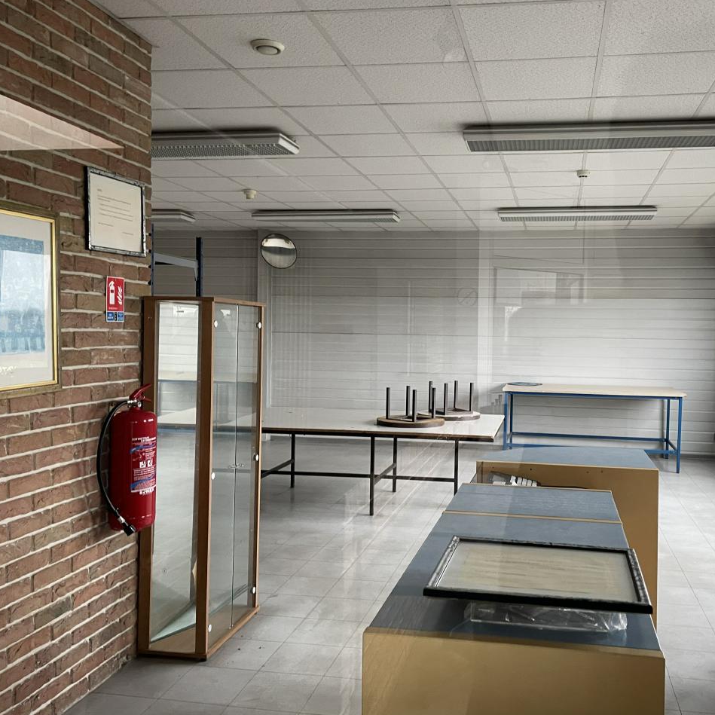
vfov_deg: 52.5
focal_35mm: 31
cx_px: 440
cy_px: 359
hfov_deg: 52.1
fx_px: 724
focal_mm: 4.2
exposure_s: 1/63
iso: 125
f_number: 1.6
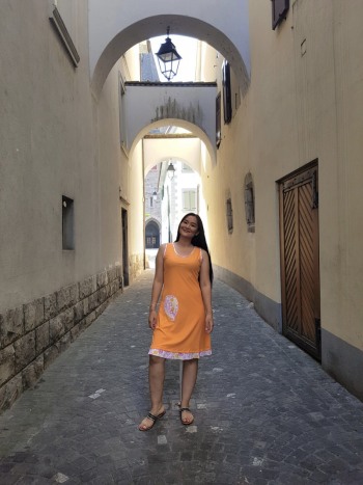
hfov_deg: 53.0
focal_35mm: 26
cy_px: 242
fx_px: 364
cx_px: 182
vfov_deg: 67.3
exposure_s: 1/301
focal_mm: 4.2
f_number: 1.7
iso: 50
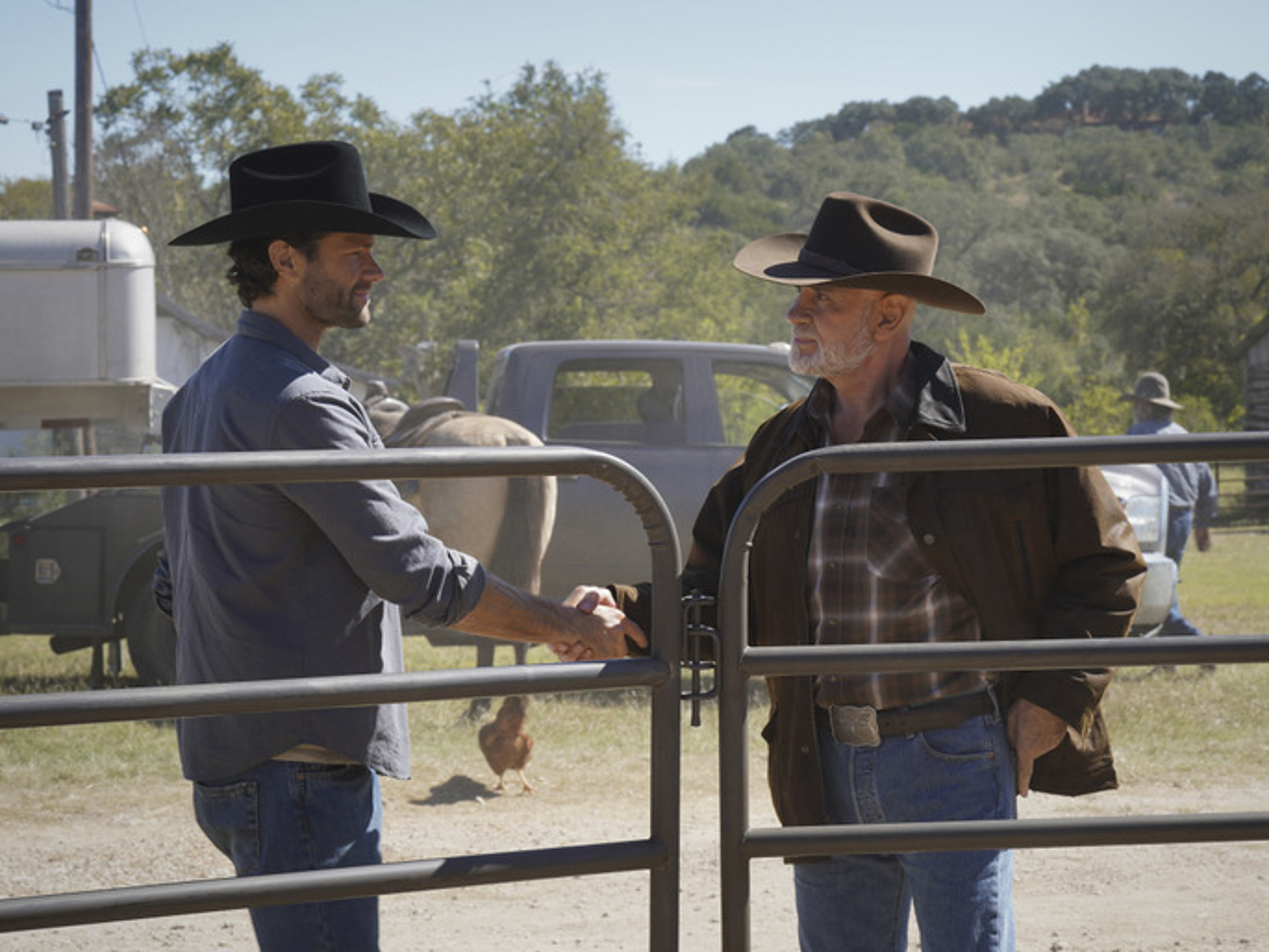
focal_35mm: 92
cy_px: 472
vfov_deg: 16.1
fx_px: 3373
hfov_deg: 21.3
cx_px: 634
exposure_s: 1/100
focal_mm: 84
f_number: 11
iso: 125
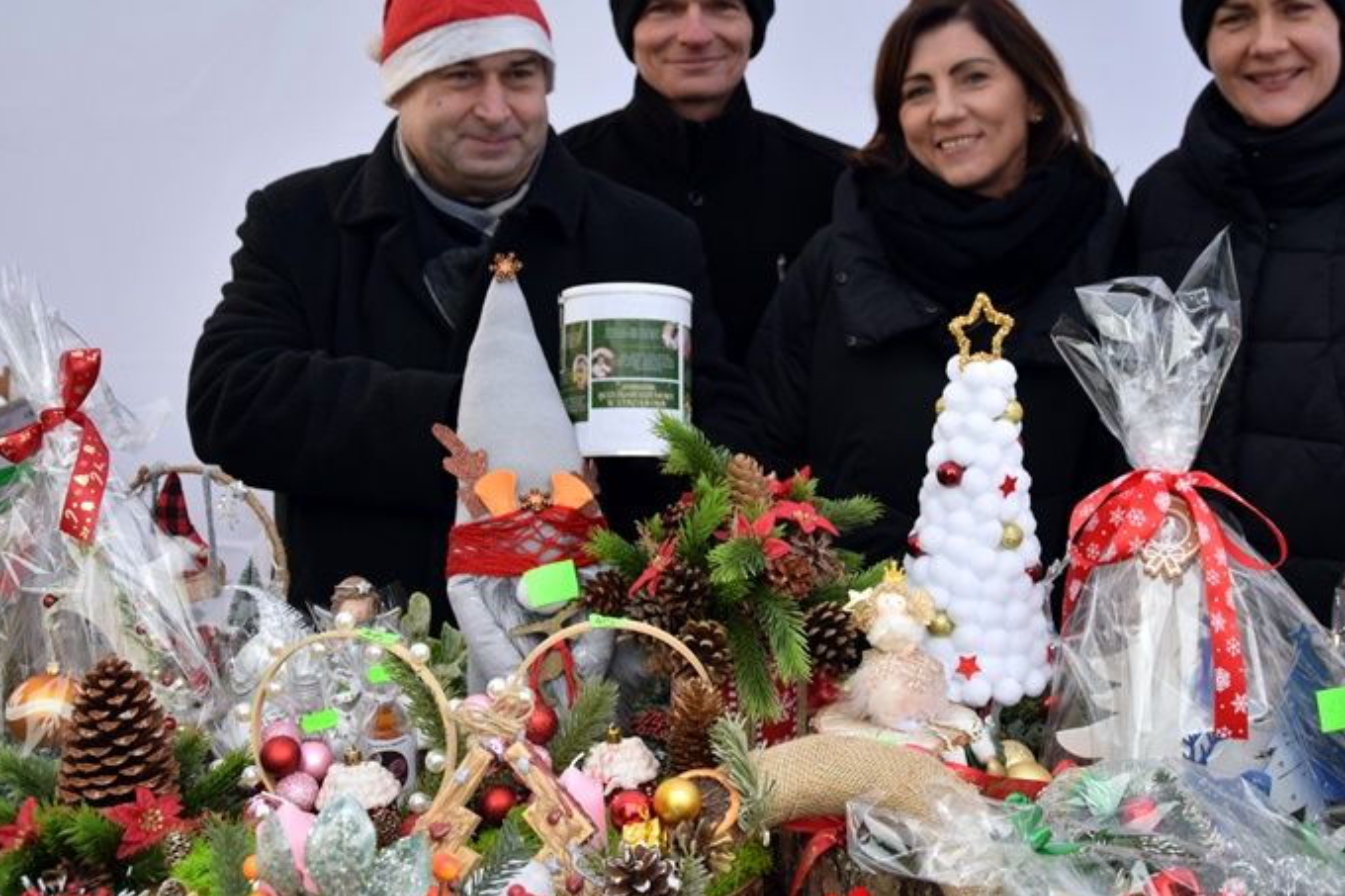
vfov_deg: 27.0
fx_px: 1855
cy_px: 309
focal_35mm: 50
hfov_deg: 39.6
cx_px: 849
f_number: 4
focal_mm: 25
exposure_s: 1/100
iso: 500
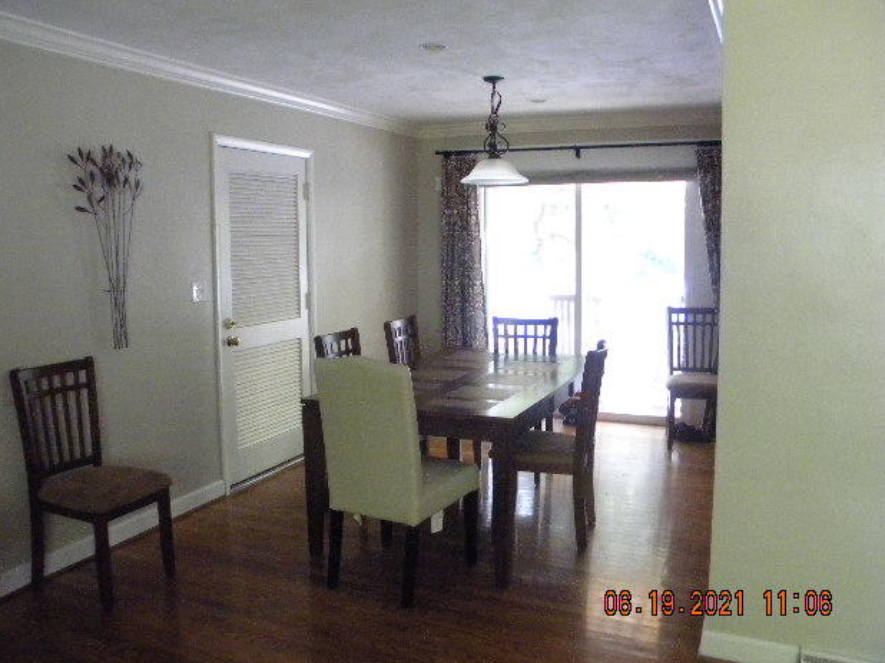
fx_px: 741
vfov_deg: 48.2
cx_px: 430
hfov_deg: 61.7
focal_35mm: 29
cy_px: 331
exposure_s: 1/21
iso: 800
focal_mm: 5
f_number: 3.5
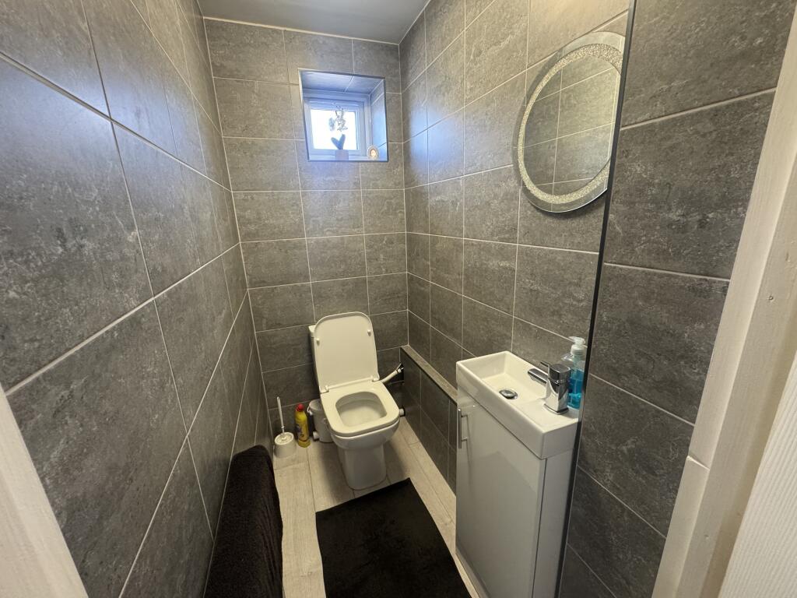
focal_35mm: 14
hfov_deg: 102.1
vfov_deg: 85.7
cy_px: 299
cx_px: 398
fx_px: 322
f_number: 2.2
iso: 400
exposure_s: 1/50
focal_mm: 2.22
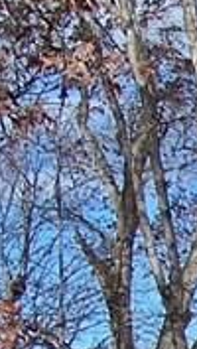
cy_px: 611
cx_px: 623
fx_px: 2212
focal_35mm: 239
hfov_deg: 4.8
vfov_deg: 8.7
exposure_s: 1/1000
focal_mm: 6.3
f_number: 2.8
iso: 80
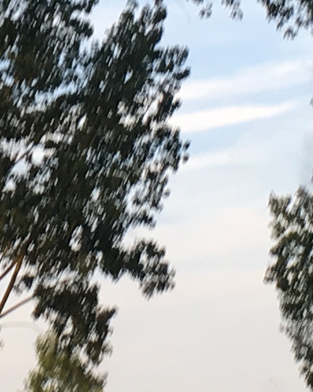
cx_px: -45
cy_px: -18
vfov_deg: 9.6
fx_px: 2315
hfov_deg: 7.7
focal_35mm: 200
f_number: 2.2
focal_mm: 4.15
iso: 25
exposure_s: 1/133
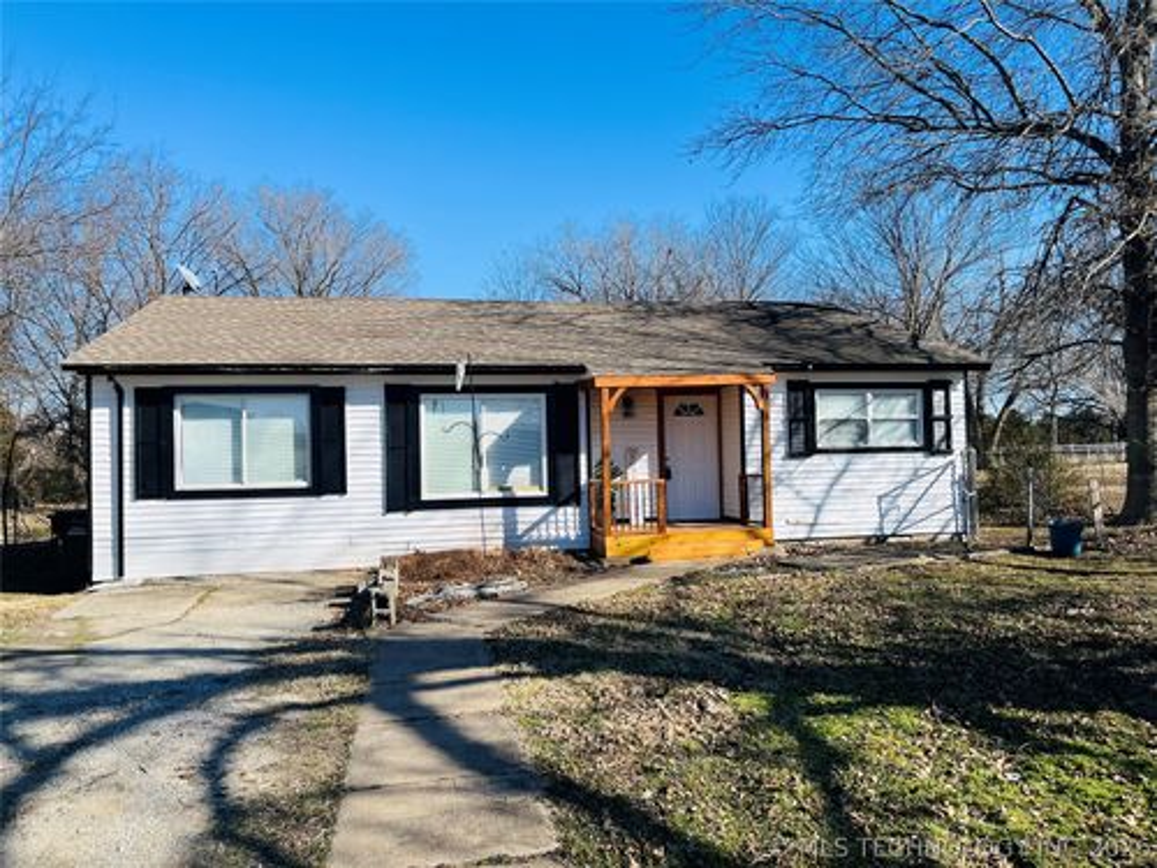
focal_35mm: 26
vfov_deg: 53.1
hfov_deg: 67.3
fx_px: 869
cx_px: 578
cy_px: 434
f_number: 1.6
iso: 50
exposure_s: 1/3135
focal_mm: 5.1
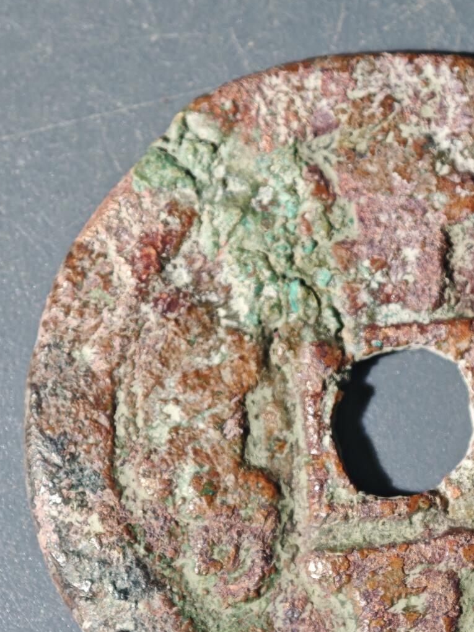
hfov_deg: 10.3
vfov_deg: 13.8
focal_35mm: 143
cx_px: 379
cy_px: 432
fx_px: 2611
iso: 500
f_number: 2
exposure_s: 1/97
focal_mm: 9
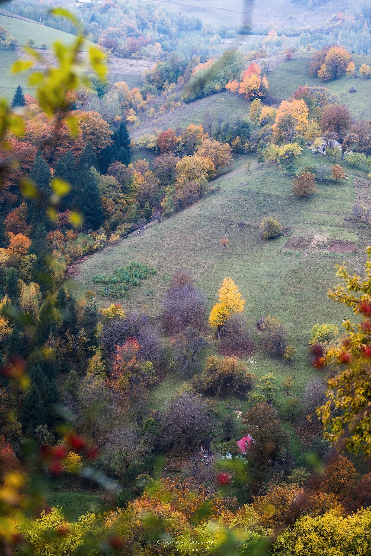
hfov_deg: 16.5
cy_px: 278
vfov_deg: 24.5
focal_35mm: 83
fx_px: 1283
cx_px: 186
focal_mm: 83
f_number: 4.5
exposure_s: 1/100
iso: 100
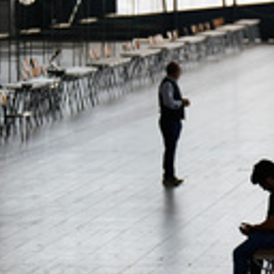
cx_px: 497
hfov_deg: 4.5
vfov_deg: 4.5
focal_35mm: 387
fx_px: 3466
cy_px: 95
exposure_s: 1/160
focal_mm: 114
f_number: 2.8
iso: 100
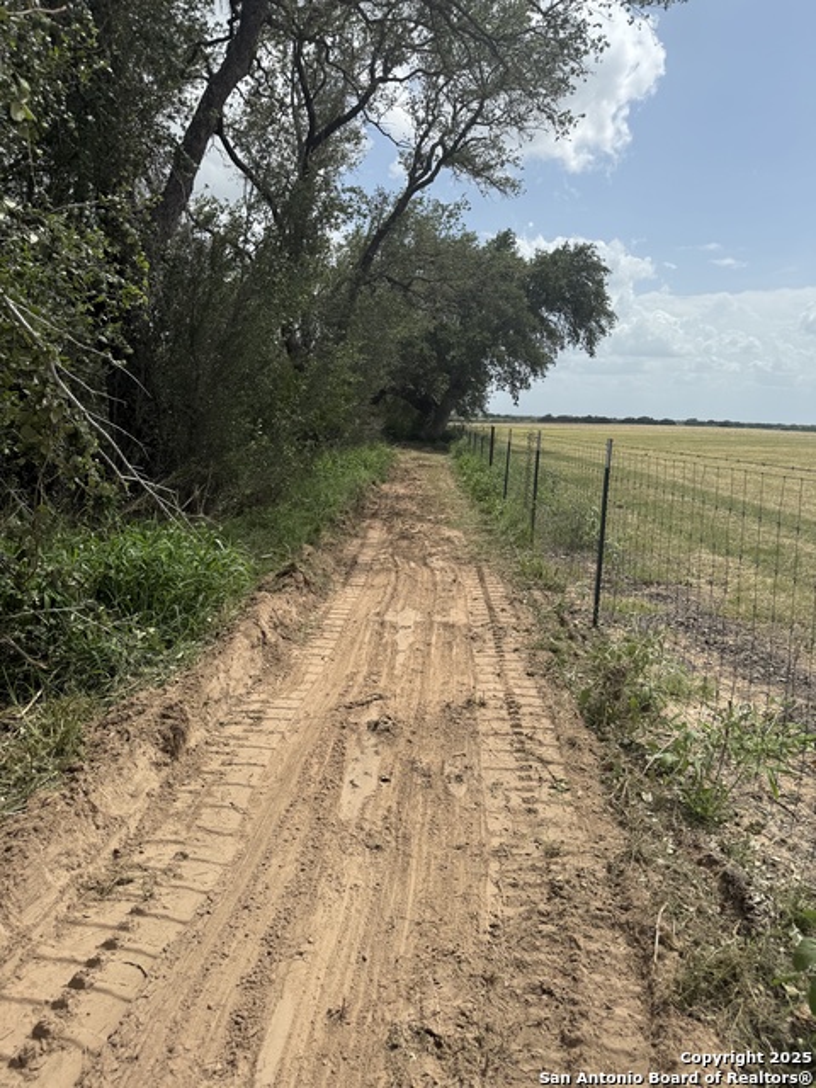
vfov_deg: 71.6
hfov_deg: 56.8
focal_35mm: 24
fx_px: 754
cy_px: 544
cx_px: 408
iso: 80
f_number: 1.78
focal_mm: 6.76
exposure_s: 1/5714
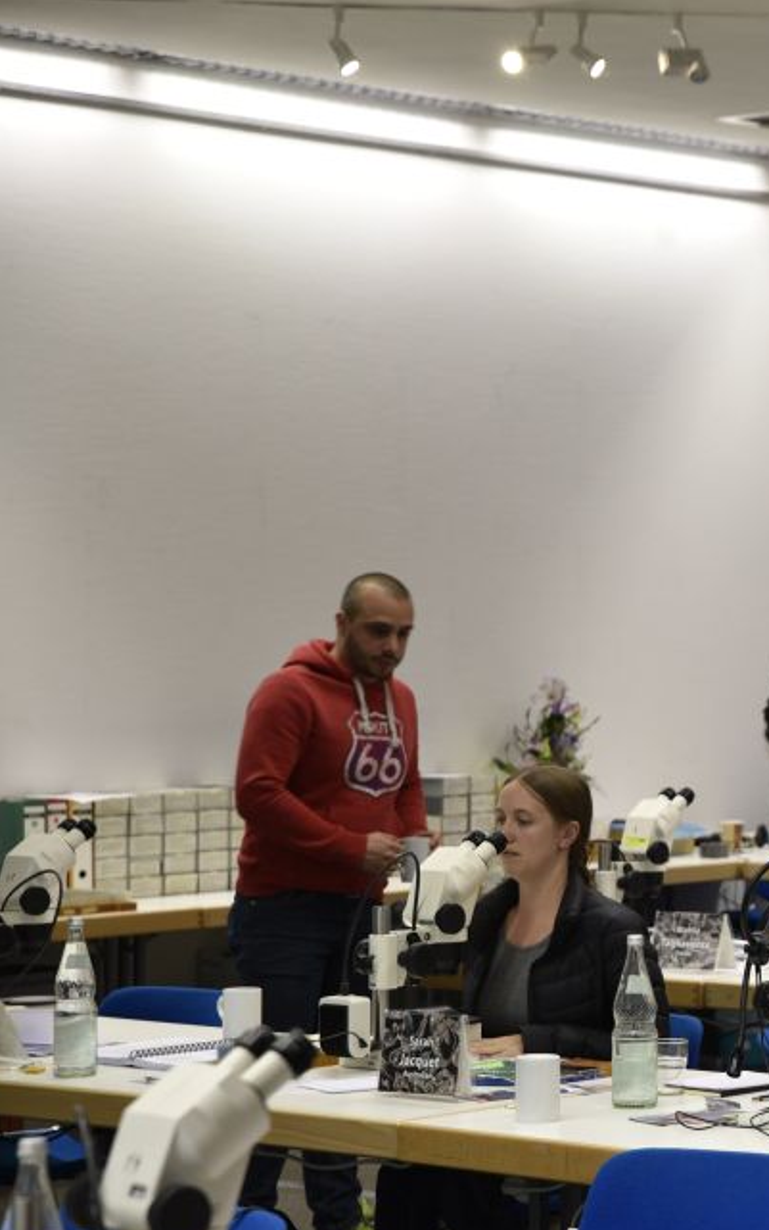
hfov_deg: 11.2
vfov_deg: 18.3
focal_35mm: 114
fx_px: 3820
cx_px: 980
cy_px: 649
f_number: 4
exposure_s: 1/60
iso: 450
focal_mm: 70
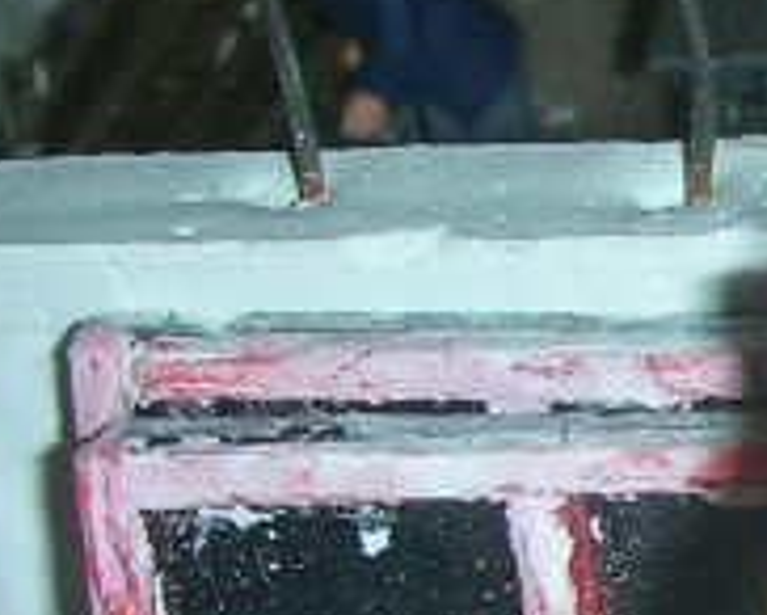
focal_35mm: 192
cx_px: 1551
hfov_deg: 9.4
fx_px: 4363
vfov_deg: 8.0
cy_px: 779
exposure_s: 1/60.1
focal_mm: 5.8
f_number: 3
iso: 50
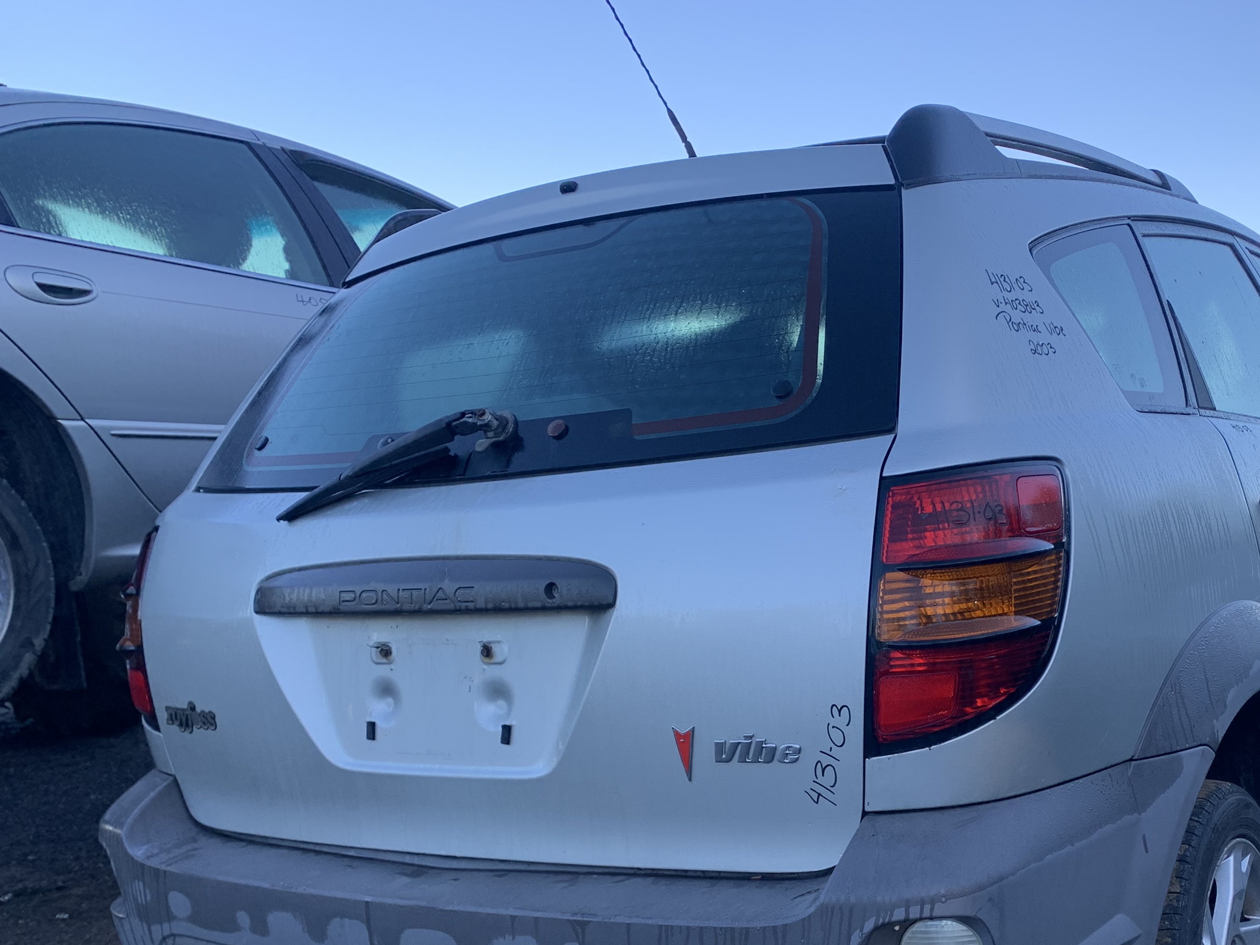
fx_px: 1420
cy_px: 698
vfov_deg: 36.1
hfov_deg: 46.2
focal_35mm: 39
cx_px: 943
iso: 25
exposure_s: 1/267
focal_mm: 4.25
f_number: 1.8
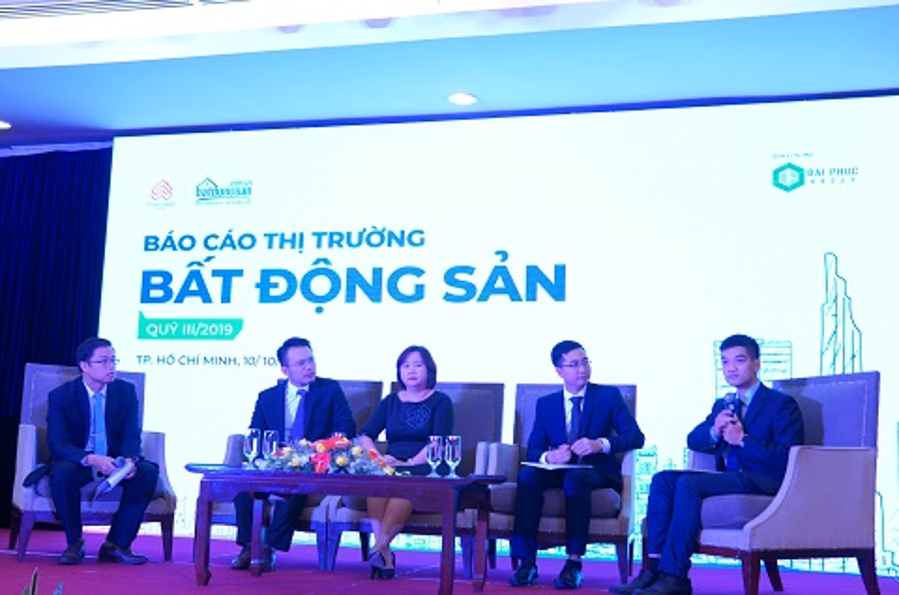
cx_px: 450
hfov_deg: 43.7
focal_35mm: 45
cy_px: 298
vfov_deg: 29.7
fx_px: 1122
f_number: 2.5
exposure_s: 1/20
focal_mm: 30
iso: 100
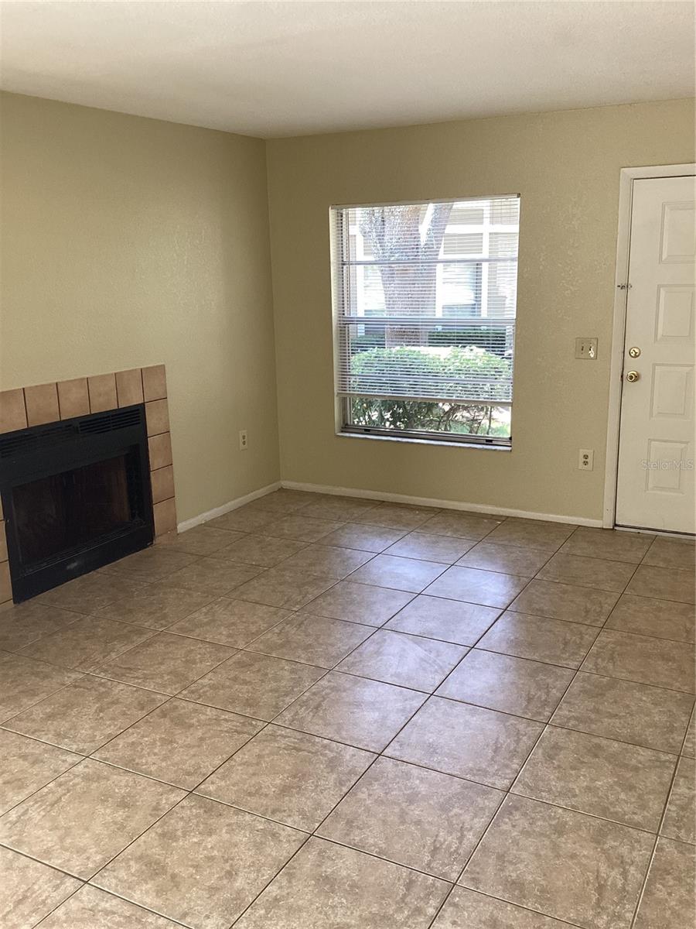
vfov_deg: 58.4
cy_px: 464
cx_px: 348
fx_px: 831
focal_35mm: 31
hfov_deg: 45.4
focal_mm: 3.3
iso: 100
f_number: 2.4
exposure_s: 1/60
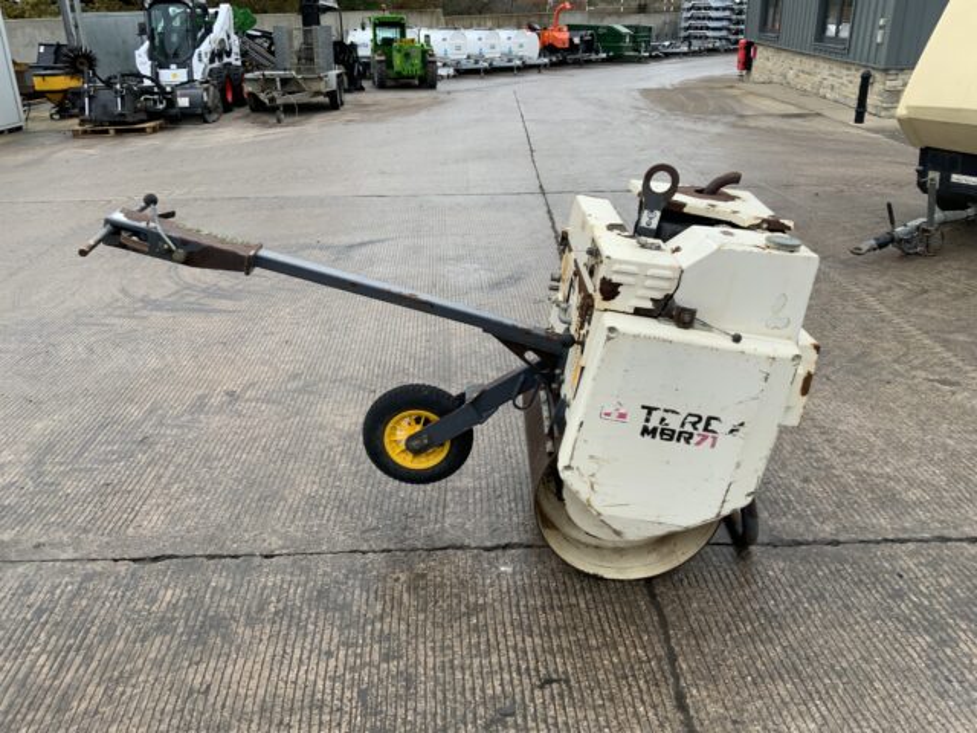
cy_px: 366
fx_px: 818
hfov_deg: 61.7
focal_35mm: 29
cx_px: 488
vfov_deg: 48.2
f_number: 1.8
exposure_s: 1/122
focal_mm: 3
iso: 25
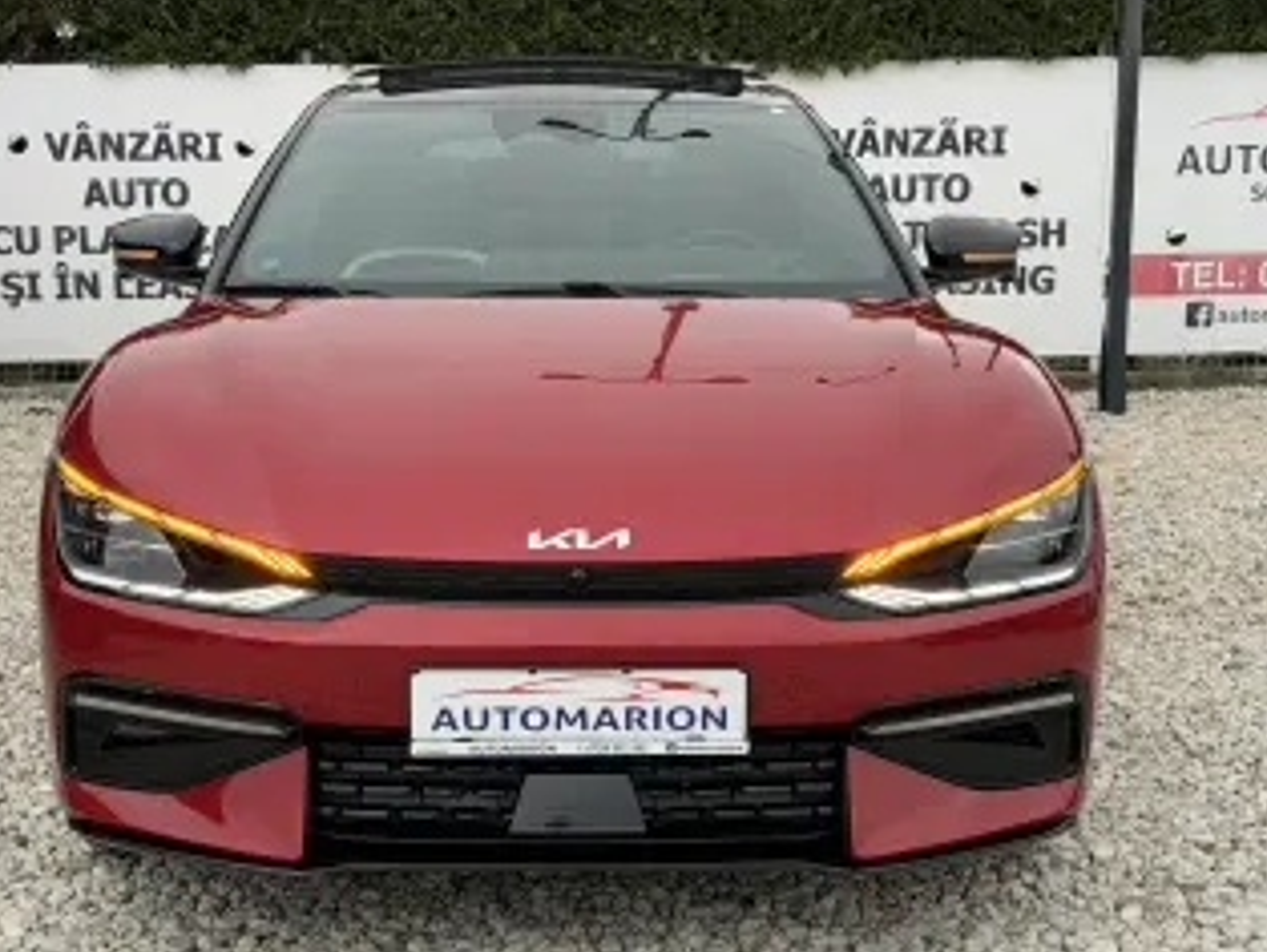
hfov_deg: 34.9
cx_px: 577
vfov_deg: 26.6
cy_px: 480
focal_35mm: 55
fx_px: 2015
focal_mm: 6.76
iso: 64
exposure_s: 1/239
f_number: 1.78
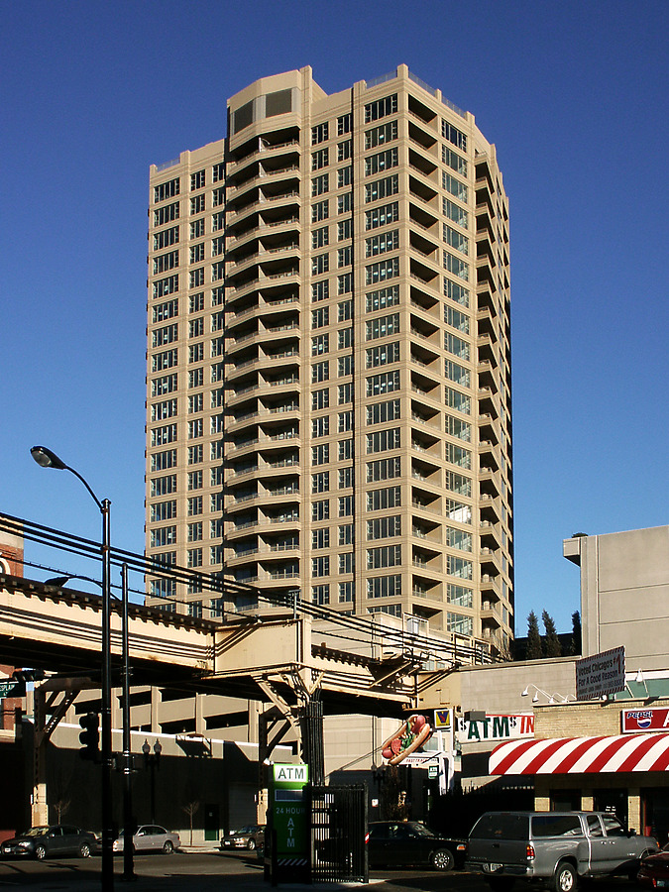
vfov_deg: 51.4
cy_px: 446
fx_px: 928
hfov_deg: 39.7
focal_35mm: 36
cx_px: 334
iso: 64
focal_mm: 7.62
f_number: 6.7
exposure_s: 1/350
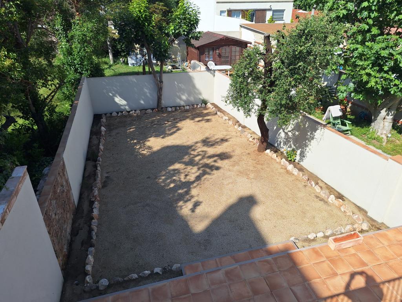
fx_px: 267
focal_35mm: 23
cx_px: 201
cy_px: 151
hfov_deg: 73.9
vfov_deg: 58.9
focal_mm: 5.54
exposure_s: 1/3378
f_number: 1.8
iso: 40
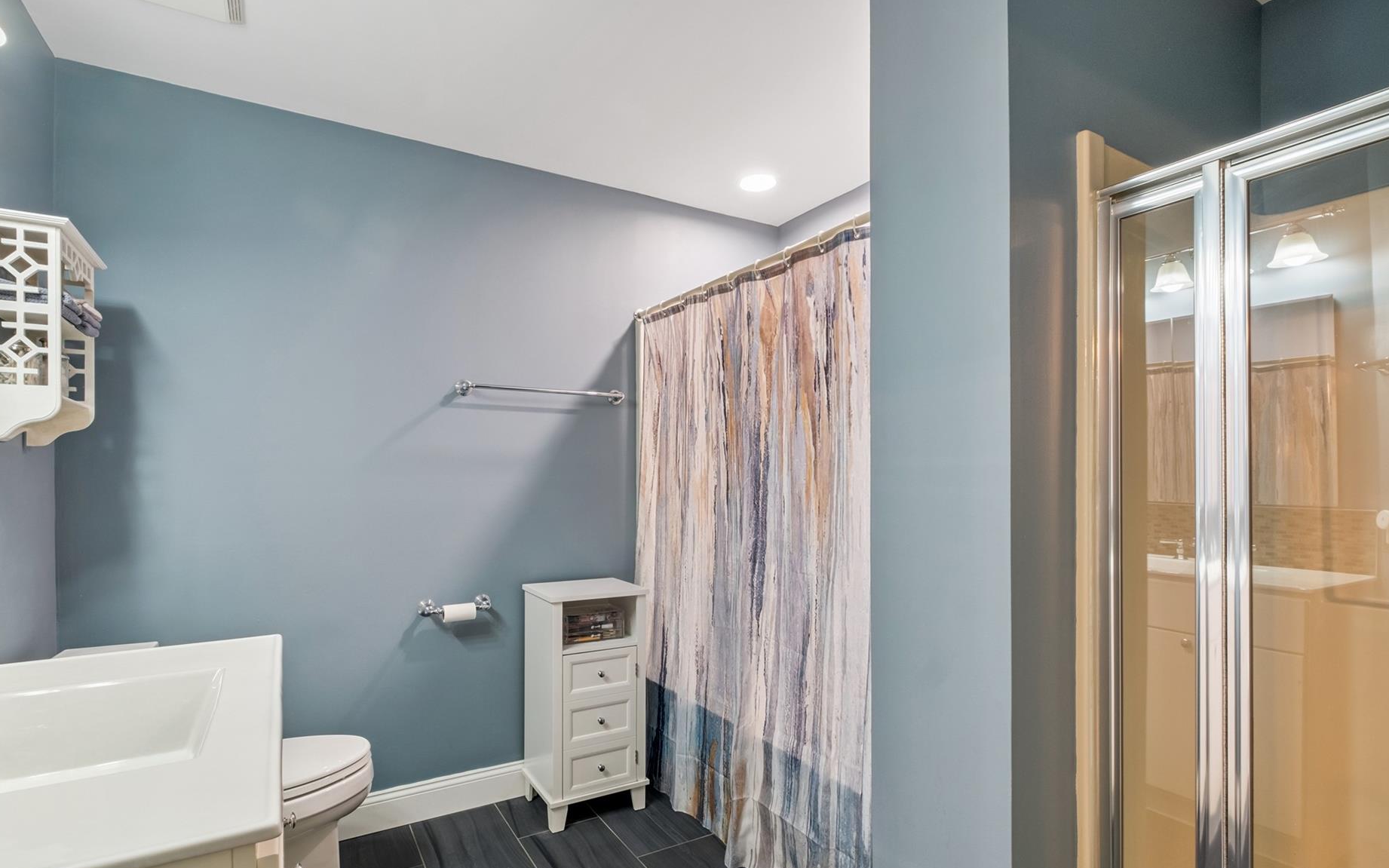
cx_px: 670
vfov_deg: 67.8
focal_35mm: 17
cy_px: 477
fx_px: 643
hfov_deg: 94.3
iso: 320
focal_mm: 10
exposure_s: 1/1.67
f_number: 9
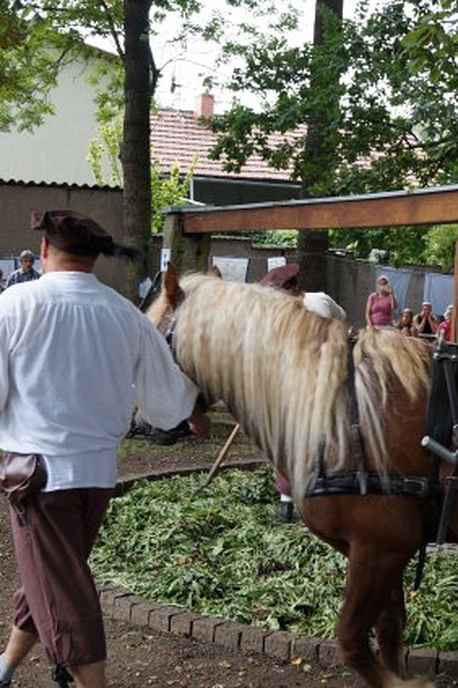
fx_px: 1126
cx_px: 374
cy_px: 345
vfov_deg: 33.9
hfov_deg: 22.6
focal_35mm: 59
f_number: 4
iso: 160
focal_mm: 26
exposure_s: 1/160
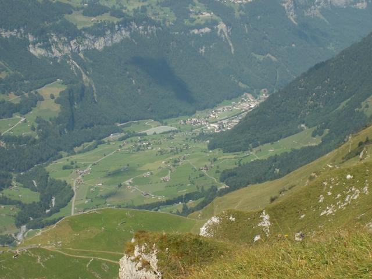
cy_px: 140
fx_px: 892
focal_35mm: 83
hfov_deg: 23.6
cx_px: 186
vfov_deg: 17.8
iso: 50
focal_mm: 13.89
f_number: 8
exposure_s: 1/160
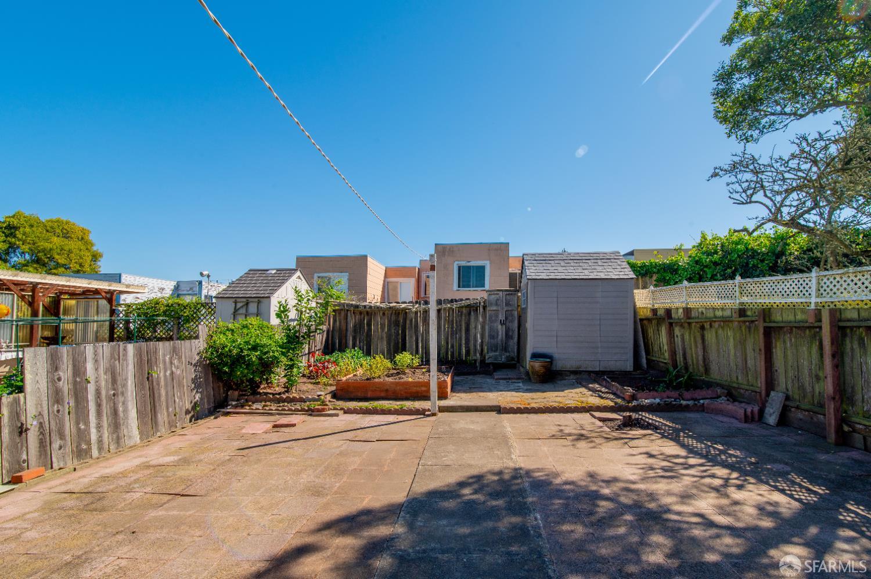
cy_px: 290
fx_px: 387
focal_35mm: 16
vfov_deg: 73.7
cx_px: 436
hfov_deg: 96.8
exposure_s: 1/250
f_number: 10
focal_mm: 16
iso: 100
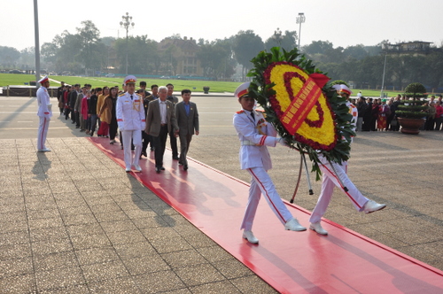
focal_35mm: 36
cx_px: 222
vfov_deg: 36.8
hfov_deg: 53.2
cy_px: 147
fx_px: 442
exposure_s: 1/125
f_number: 14
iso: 250
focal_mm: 24
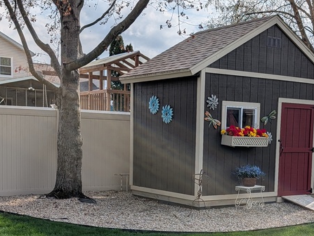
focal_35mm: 58
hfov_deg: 33.1
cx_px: 183
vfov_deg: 24.9
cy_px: 188
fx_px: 527
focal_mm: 6.9
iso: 20
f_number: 1.68
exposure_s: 1/2392
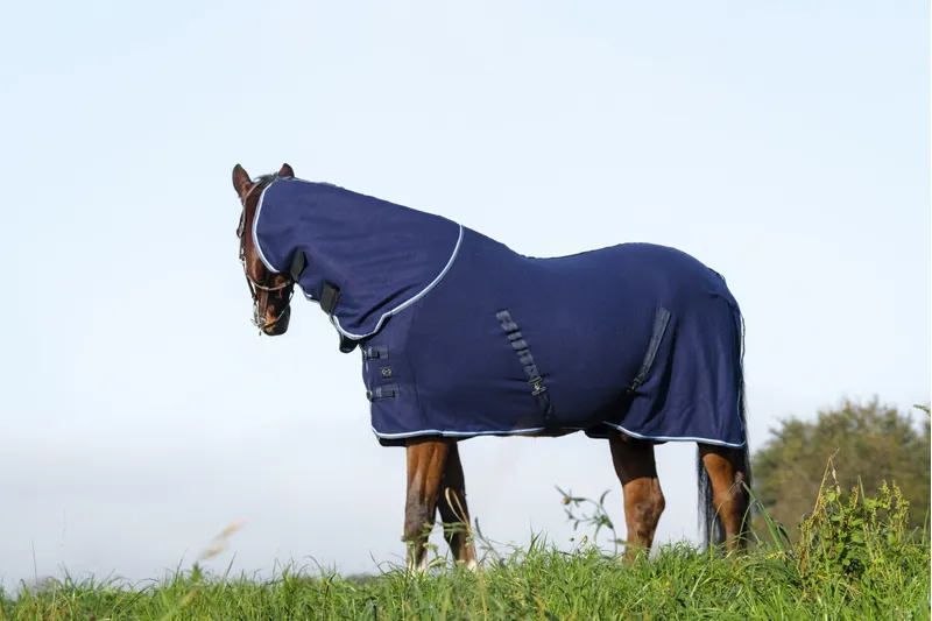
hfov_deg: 15.4
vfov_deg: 10.3
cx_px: 466
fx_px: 3442
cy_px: 310
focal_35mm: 133
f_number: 5.6
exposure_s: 1/2000
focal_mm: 88.8
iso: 800
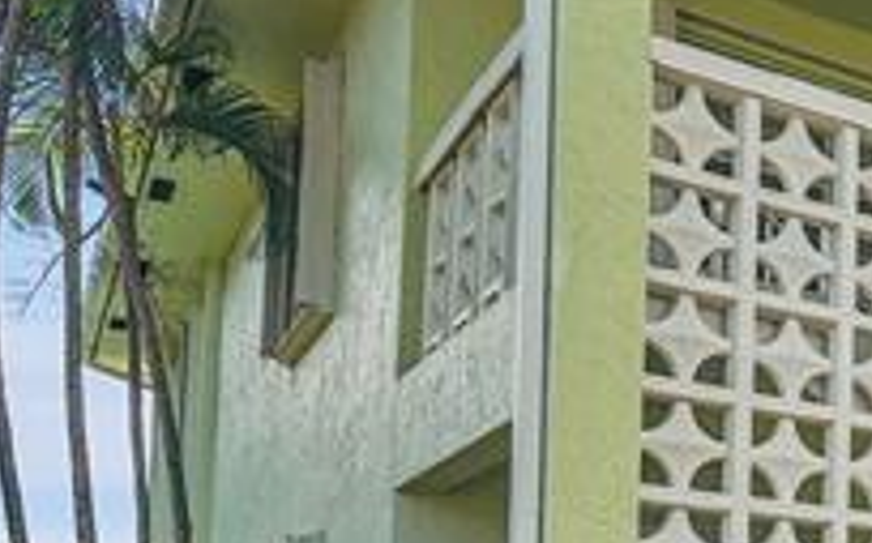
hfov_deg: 26.7
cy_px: 607
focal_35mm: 56
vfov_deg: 21.8
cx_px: 1291
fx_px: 1329
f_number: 8
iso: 400
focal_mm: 14
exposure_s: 1/500
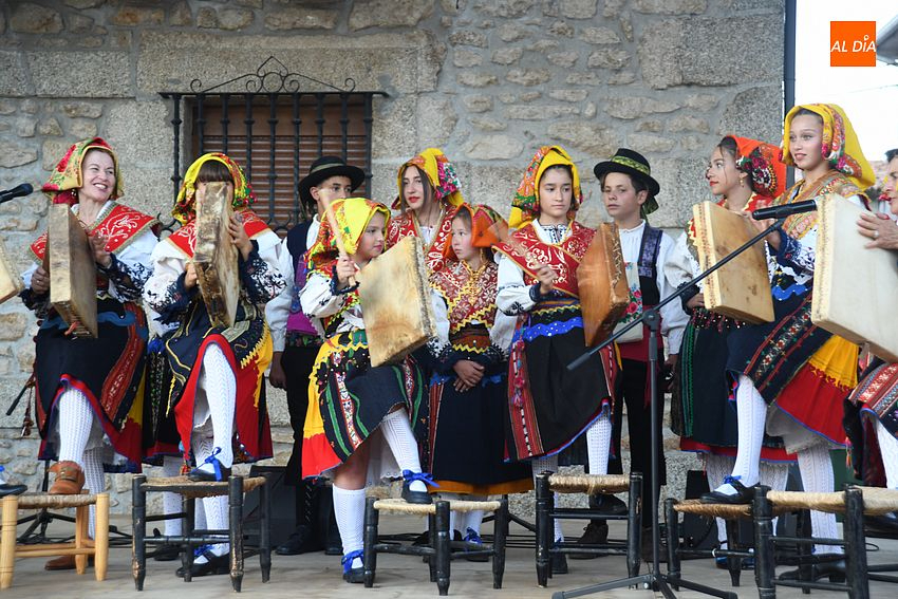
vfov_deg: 19.5
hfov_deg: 28.8
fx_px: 1746
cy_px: 300
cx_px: 449
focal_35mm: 70
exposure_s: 1/125
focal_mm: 70
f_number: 4
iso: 800
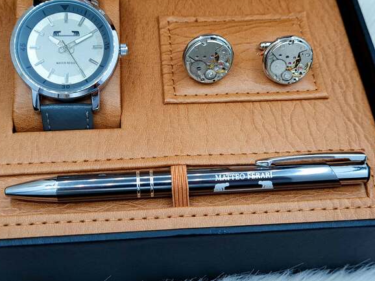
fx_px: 292
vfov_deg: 51.3
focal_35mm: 27
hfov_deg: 65.3
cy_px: 136
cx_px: 186
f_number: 1.8
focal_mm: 5.4
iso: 50
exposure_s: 1/500
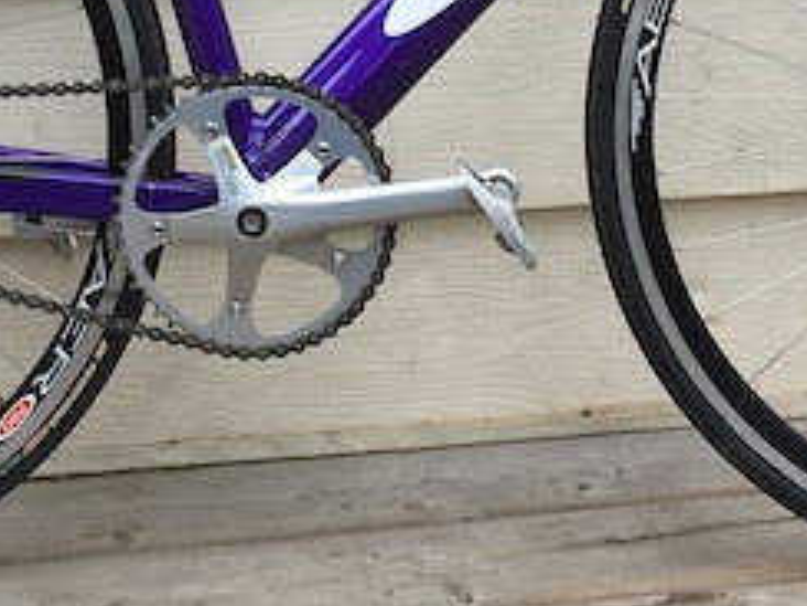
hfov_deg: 20.6
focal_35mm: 95
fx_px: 2215
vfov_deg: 15.2
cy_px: -30
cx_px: 367
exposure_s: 1/359
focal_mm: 4.15
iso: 25
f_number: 2.2
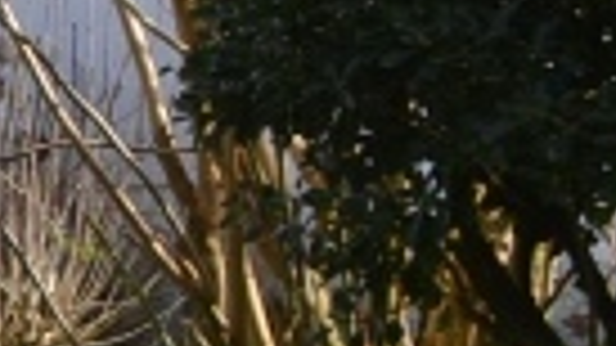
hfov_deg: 8.1
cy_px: 79
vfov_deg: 5.7
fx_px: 3446
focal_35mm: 211
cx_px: -1488
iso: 100
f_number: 8
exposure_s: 1/80
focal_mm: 18
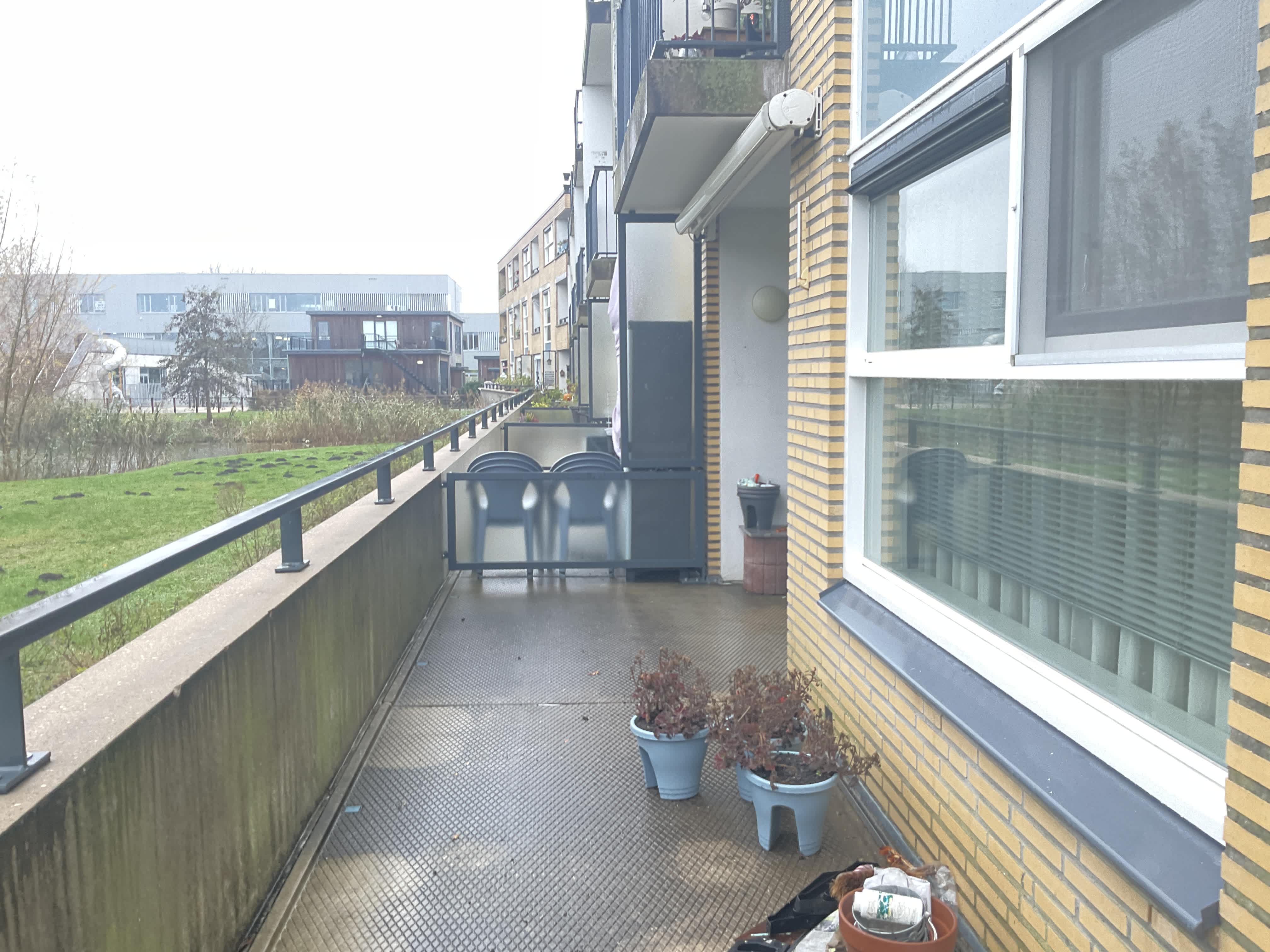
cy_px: 476
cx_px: 635
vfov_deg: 48.2
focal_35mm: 29
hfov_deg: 61.7
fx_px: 1064
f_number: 1.8
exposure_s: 1/50
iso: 100
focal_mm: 3
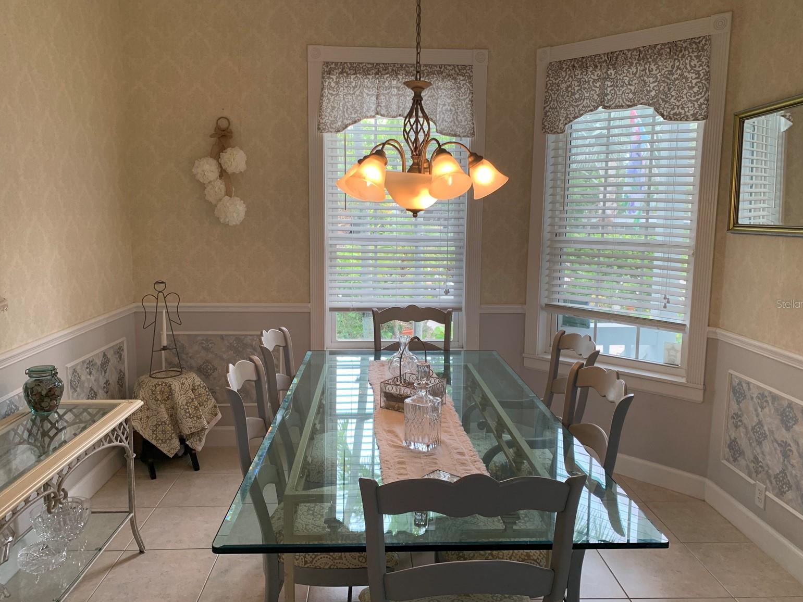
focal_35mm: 27
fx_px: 626
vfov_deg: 51.4
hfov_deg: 65.3
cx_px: 409
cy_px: 304
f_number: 1.8
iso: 80
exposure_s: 1/120
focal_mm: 4.25
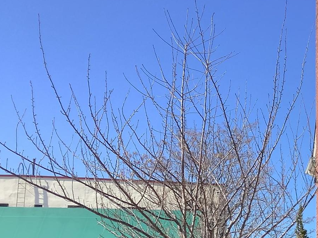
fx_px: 652
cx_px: 357
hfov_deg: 25.3
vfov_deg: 19.9
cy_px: 256
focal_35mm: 71
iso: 25
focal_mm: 3.3
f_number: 2.4
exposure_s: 1/322
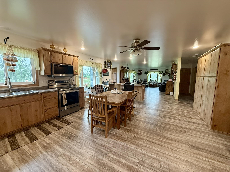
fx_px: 93
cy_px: 86
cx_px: 115
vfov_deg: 85.7
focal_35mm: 14
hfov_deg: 102.1
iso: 250
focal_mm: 2.22
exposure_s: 1/60
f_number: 2.2
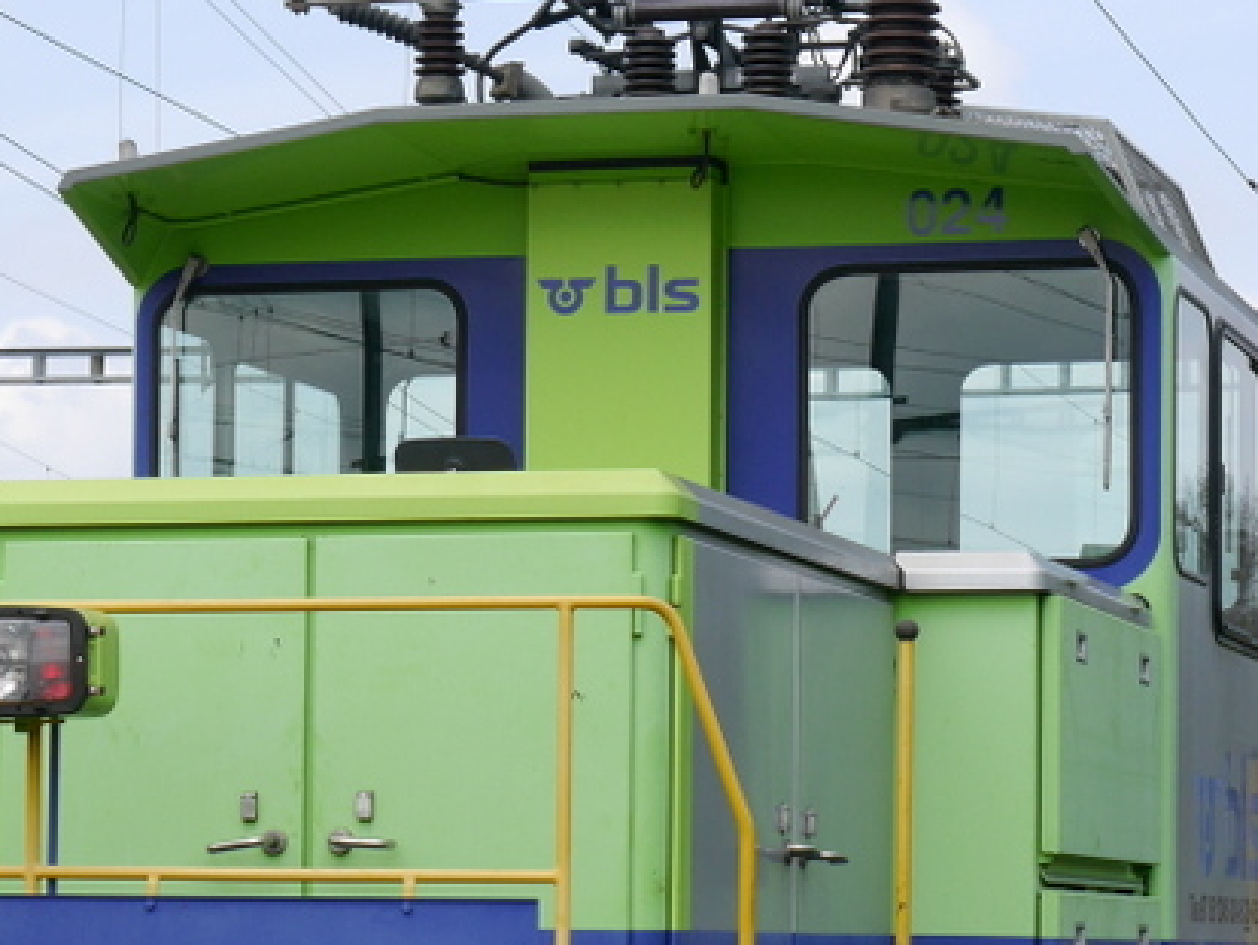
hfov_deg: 14.3
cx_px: 450
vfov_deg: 10.7
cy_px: 761
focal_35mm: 138
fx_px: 5018
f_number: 8
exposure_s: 1/250
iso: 160
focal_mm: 26
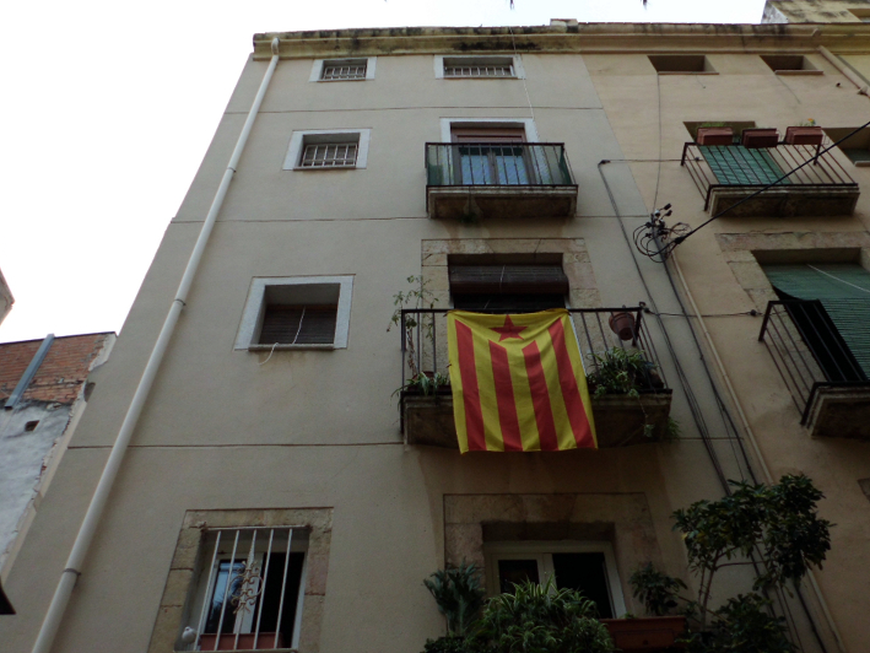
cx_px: 442
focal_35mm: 33
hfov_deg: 55.3
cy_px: 257
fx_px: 830
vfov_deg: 42.7
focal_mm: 4.6
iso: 100
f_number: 3.2
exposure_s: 1/250
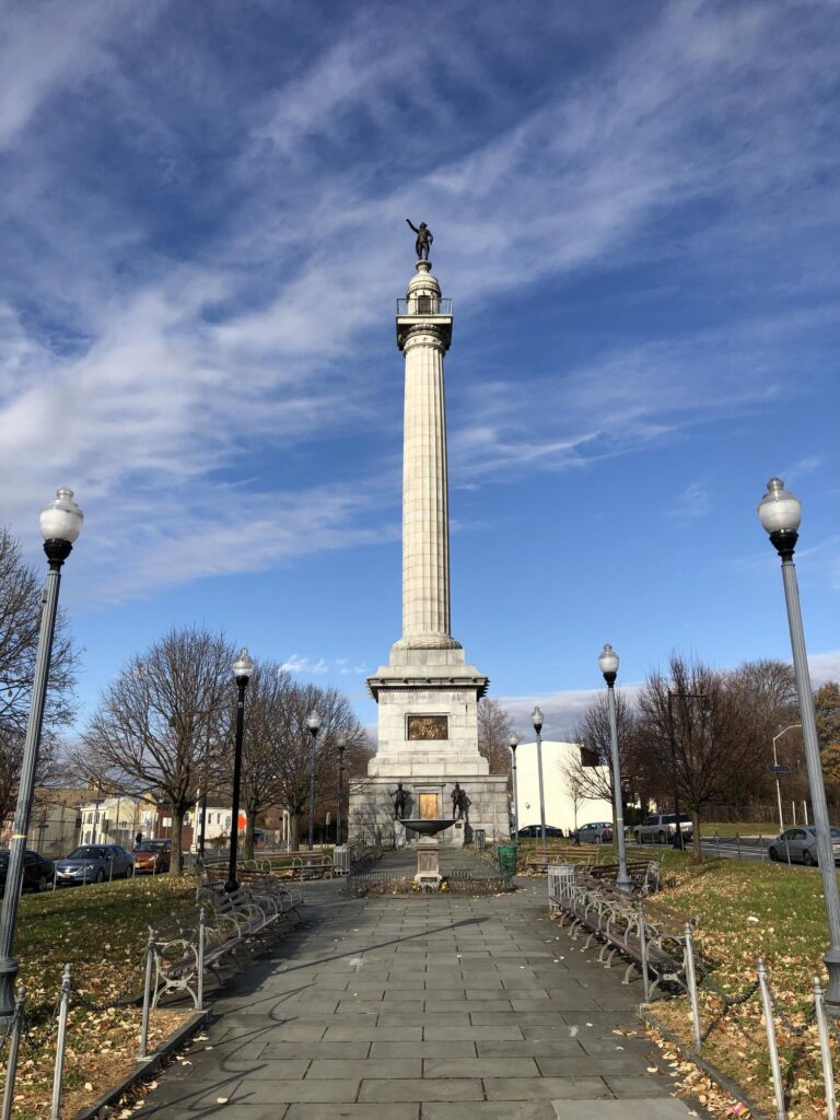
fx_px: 906
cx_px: 420
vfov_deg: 63.4
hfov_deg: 49.7
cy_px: 560
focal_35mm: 28
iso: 20
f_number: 1.8
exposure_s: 1/2315
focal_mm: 3.99
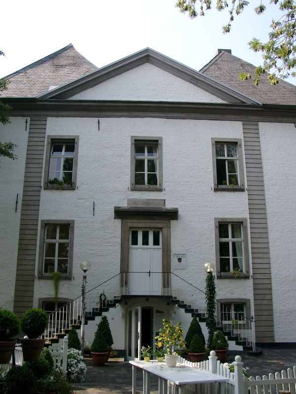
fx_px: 388
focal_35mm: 34
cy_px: 197
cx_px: 148
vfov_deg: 54.0
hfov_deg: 41.8
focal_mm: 7.13
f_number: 4
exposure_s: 1/327
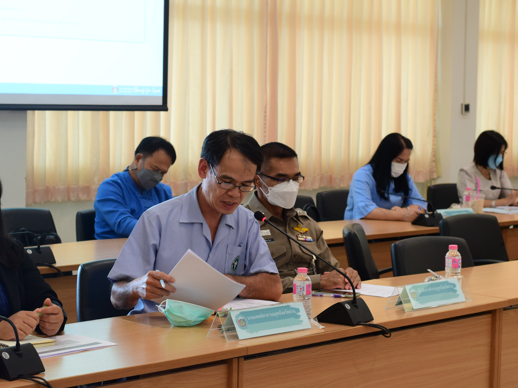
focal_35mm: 82
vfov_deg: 18.0
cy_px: 192
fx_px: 1227
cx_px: 244
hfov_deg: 23.8
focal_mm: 50
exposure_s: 1/100
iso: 1250
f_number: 6.3
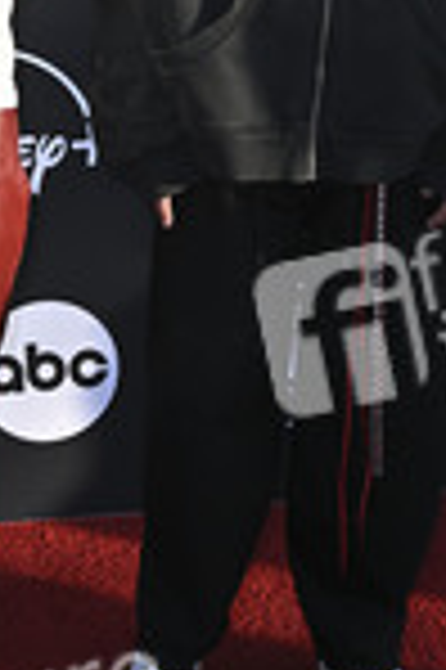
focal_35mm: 94
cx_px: 77
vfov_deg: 21.3
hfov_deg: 14.4
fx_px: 1751
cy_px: 85
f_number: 7.1
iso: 250
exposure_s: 1/320
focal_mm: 35
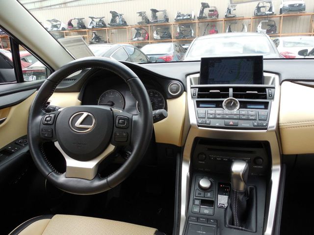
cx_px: 157
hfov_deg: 69.4
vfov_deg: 54.9
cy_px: 118
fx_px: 227
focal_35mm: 25
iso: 125
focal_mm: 4.5
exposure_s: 1/250
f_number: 3.3
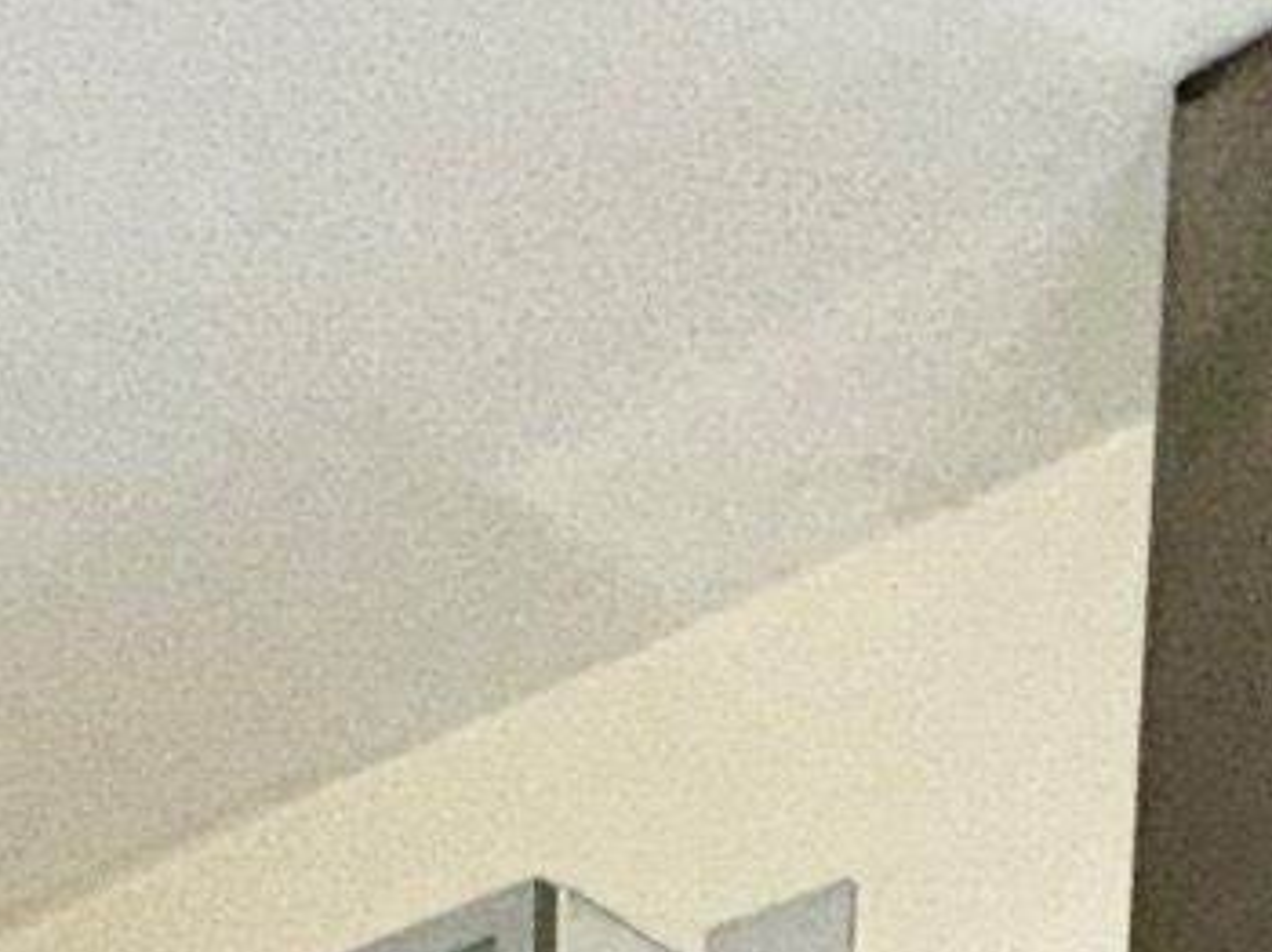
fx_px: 3011
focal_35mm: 82
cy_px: 2609
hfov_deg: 22.7
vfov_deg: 12.1
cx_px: -62
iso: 250
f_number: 2.2
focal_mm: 2.22
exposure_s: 1/60
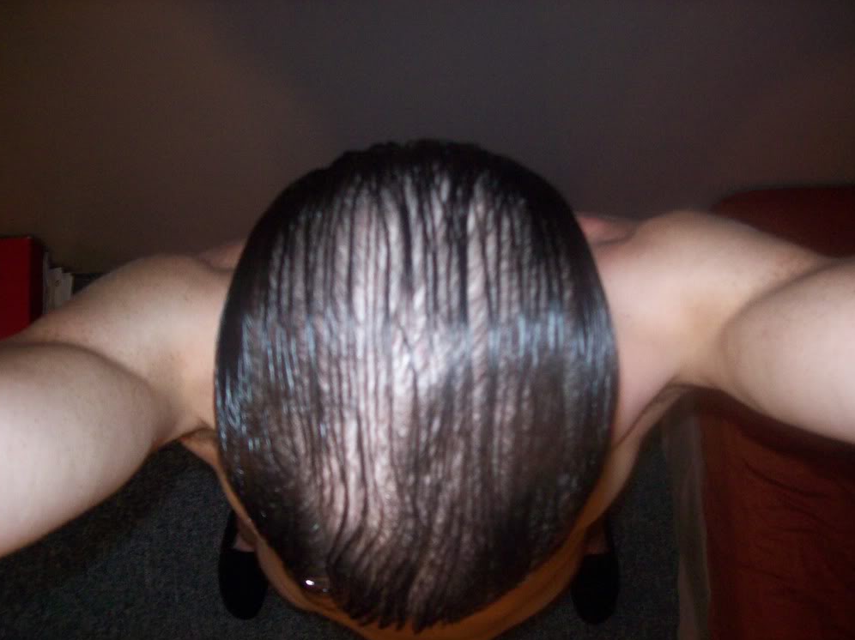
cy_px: 327
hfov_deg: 50.2
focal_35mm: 37
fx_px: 913
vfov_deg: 38.6
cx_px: 433
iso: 200
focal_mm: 6
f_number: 2.7
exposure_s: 1/64
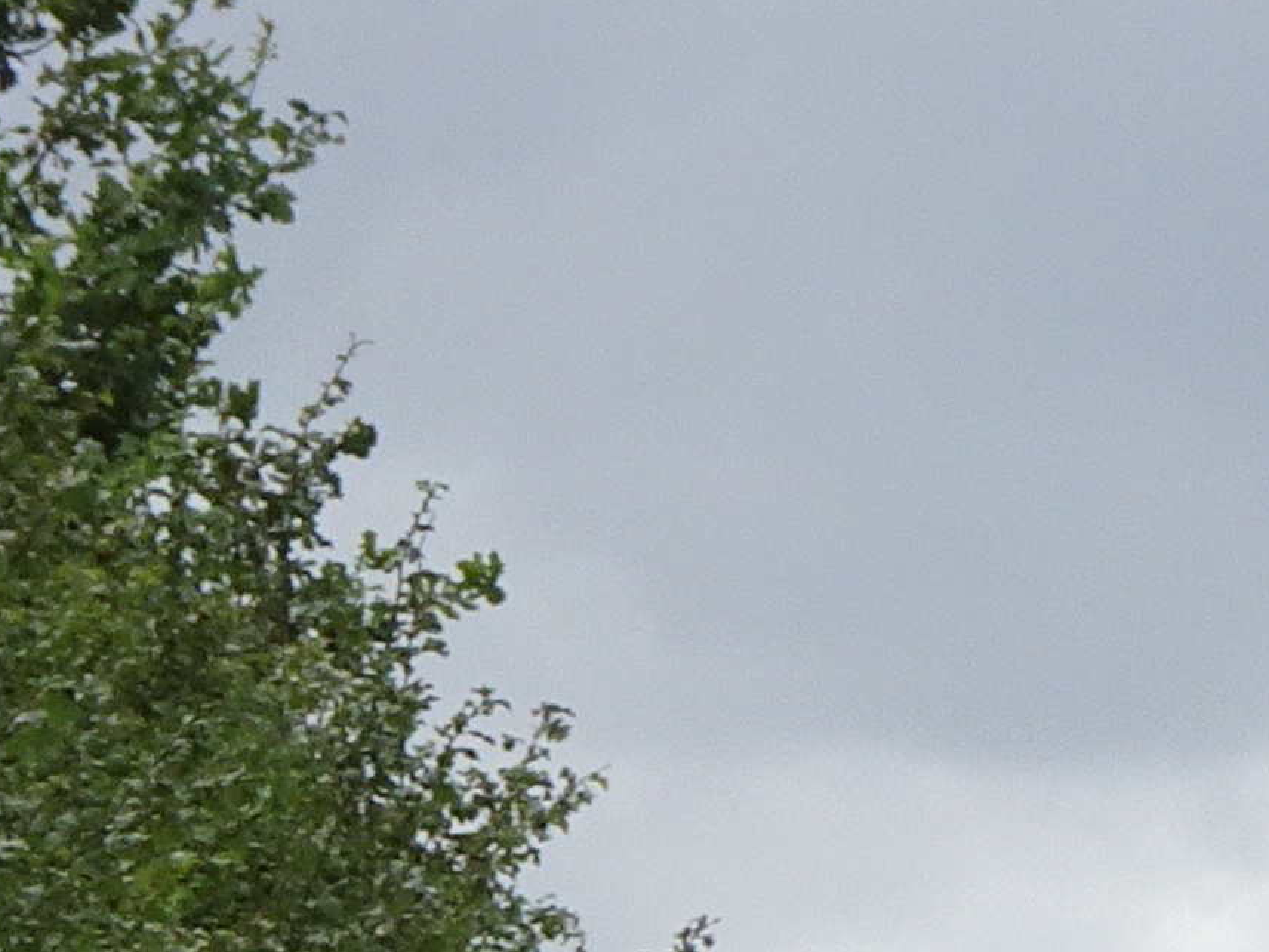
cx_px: 2612
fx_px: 24089
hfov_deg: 3.0
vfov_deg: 2.3
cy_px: 1942
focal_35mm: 657
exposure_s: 1/250
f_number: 5.6
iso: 80
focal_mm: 19.68
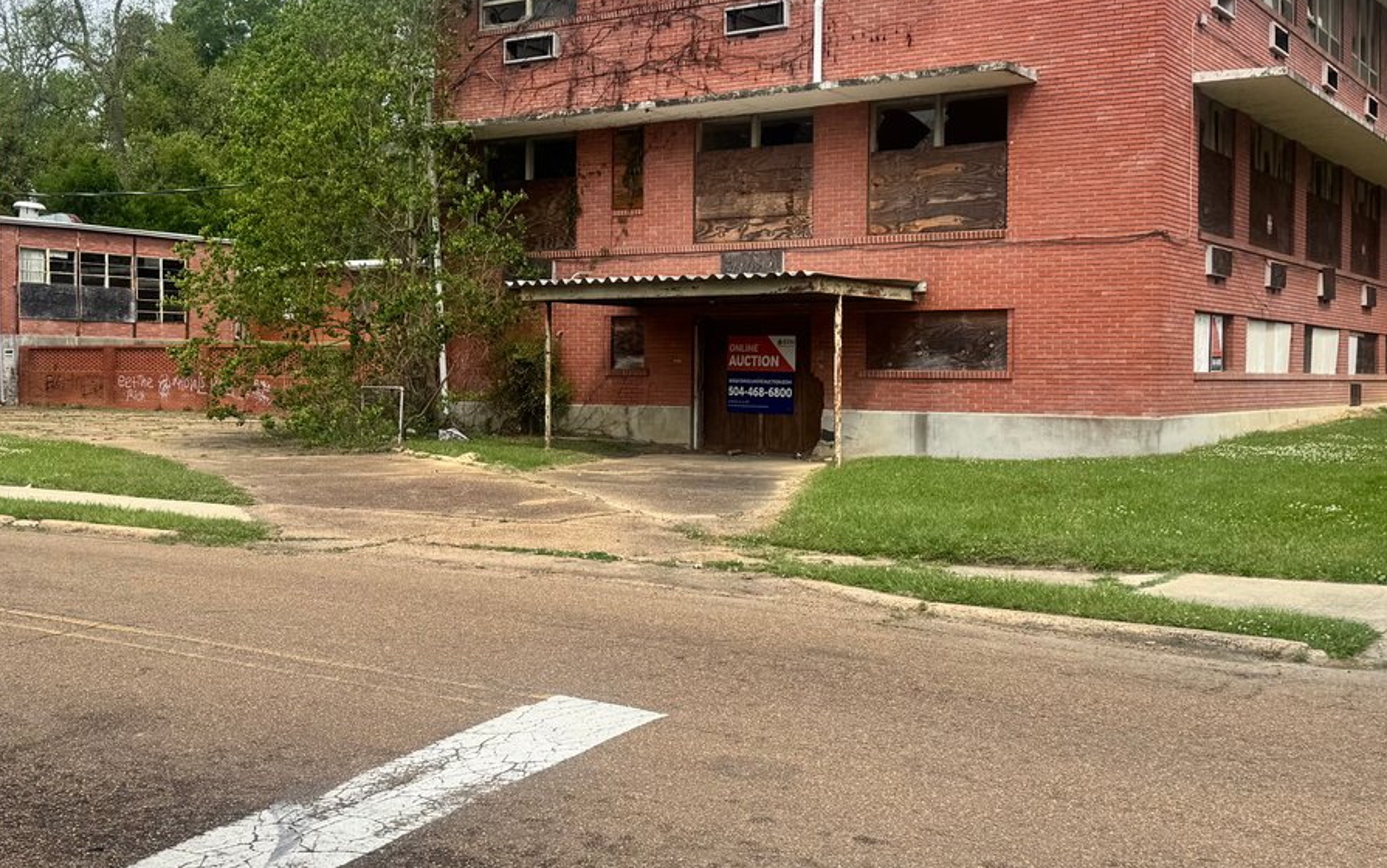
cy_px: 387
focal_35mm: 43
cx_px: 565
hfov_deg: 46.0
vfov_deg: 29.9
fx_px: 1626
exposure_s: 1/4608
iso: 80
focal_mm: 6.76
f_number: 1.78
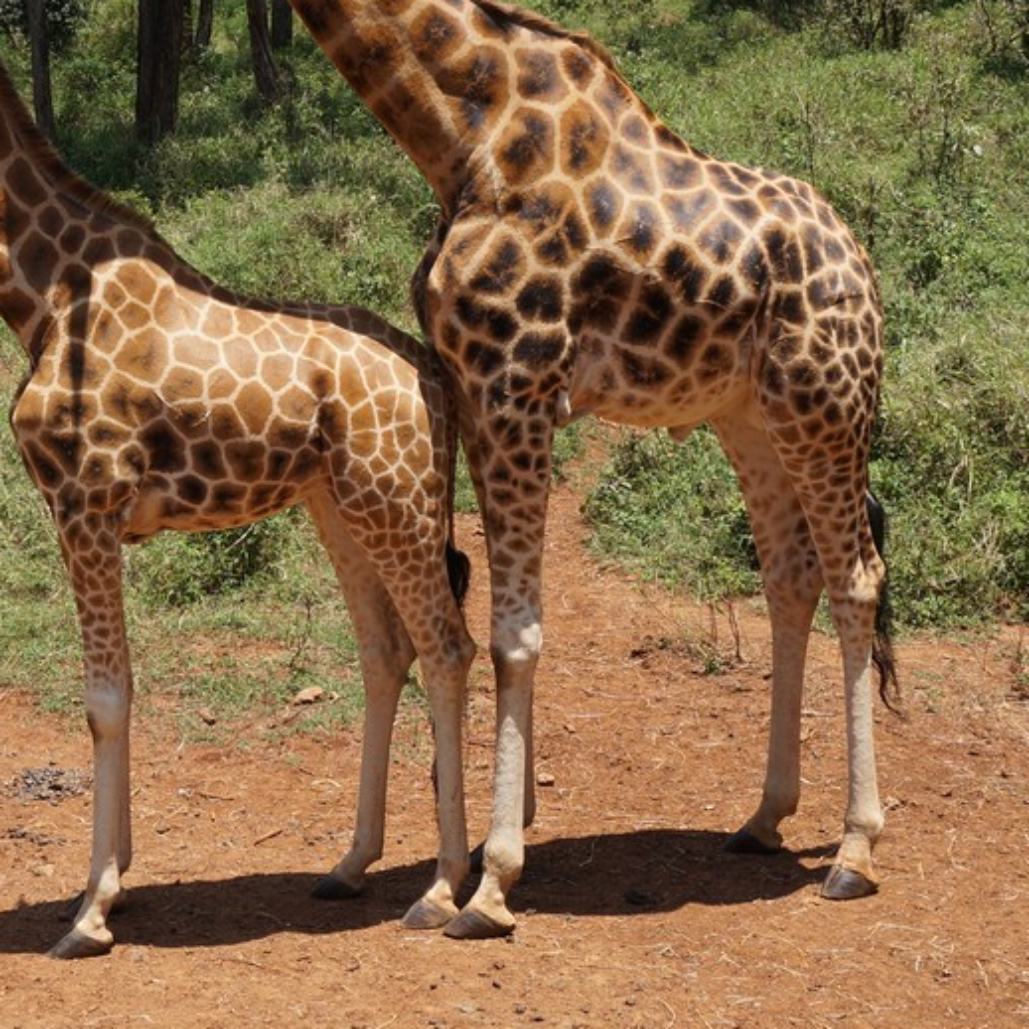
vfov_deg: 23.2
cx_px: 107
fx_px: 2488
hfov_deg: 22.8
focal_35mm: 74
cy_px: 304
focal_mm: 25
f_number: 8
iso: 100
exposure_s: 1/125
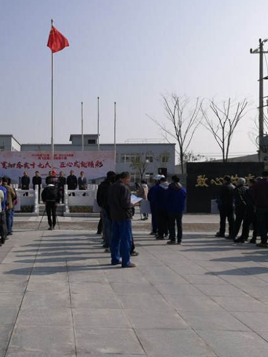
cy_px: 179
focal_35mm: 37
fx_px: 382
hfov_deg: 37.1
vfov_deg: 50.1
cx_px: 46
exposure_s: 1/2016
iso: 50
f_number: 2.2
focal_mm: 4.5
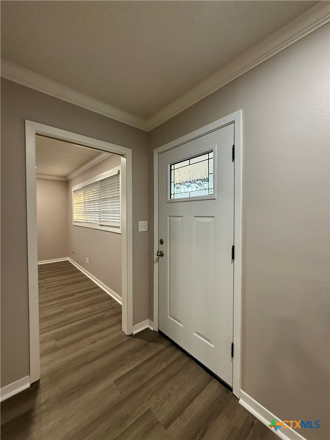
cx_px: 165
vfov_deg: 102.1
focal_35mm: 14
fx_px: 178
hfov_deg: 85.7
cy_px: 220
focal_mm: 2.22
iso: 320
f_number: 2.2
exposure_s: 1/120
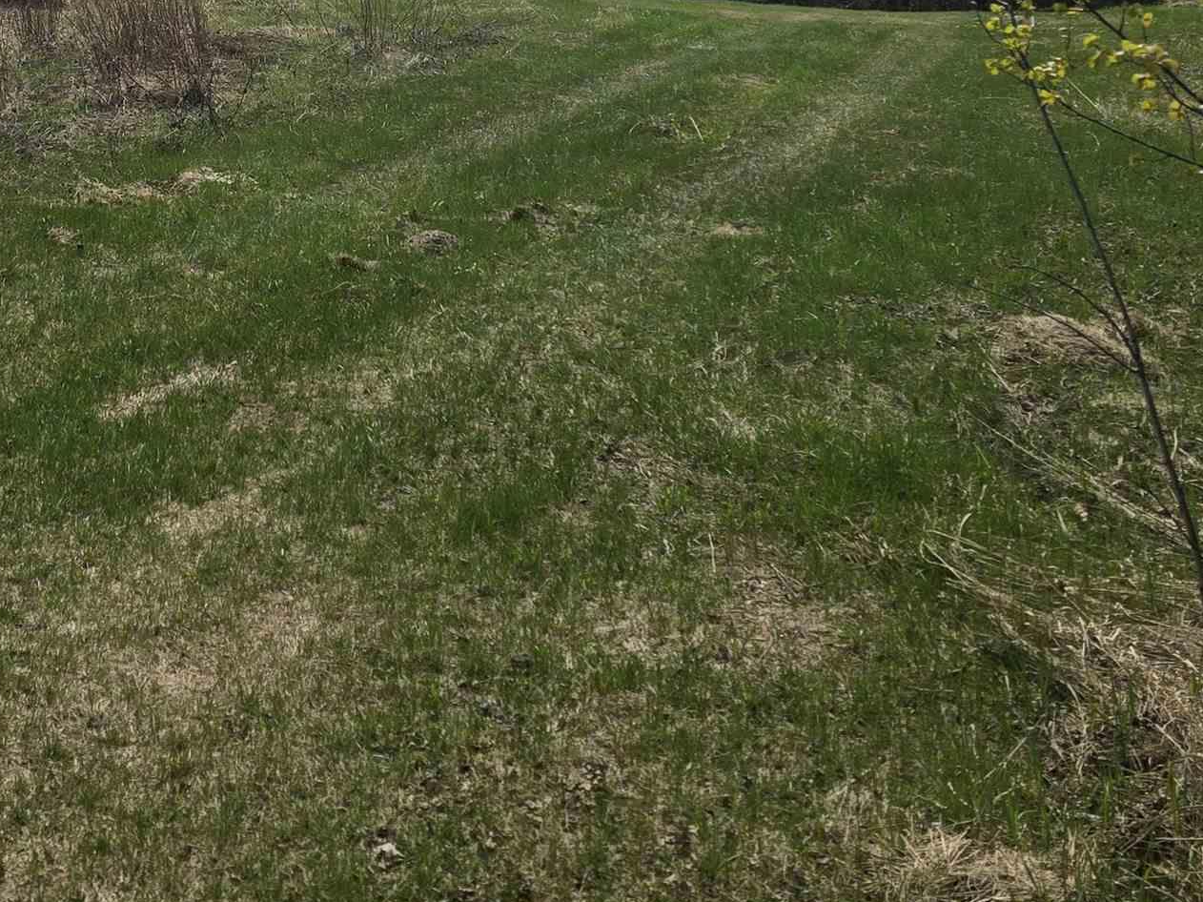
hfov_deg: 33.3
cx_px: 229
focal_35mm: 56
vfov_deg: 23.8
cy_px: -185
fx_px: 1946
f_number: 1.7
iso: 12
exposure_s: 1/1636
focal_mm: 6.3
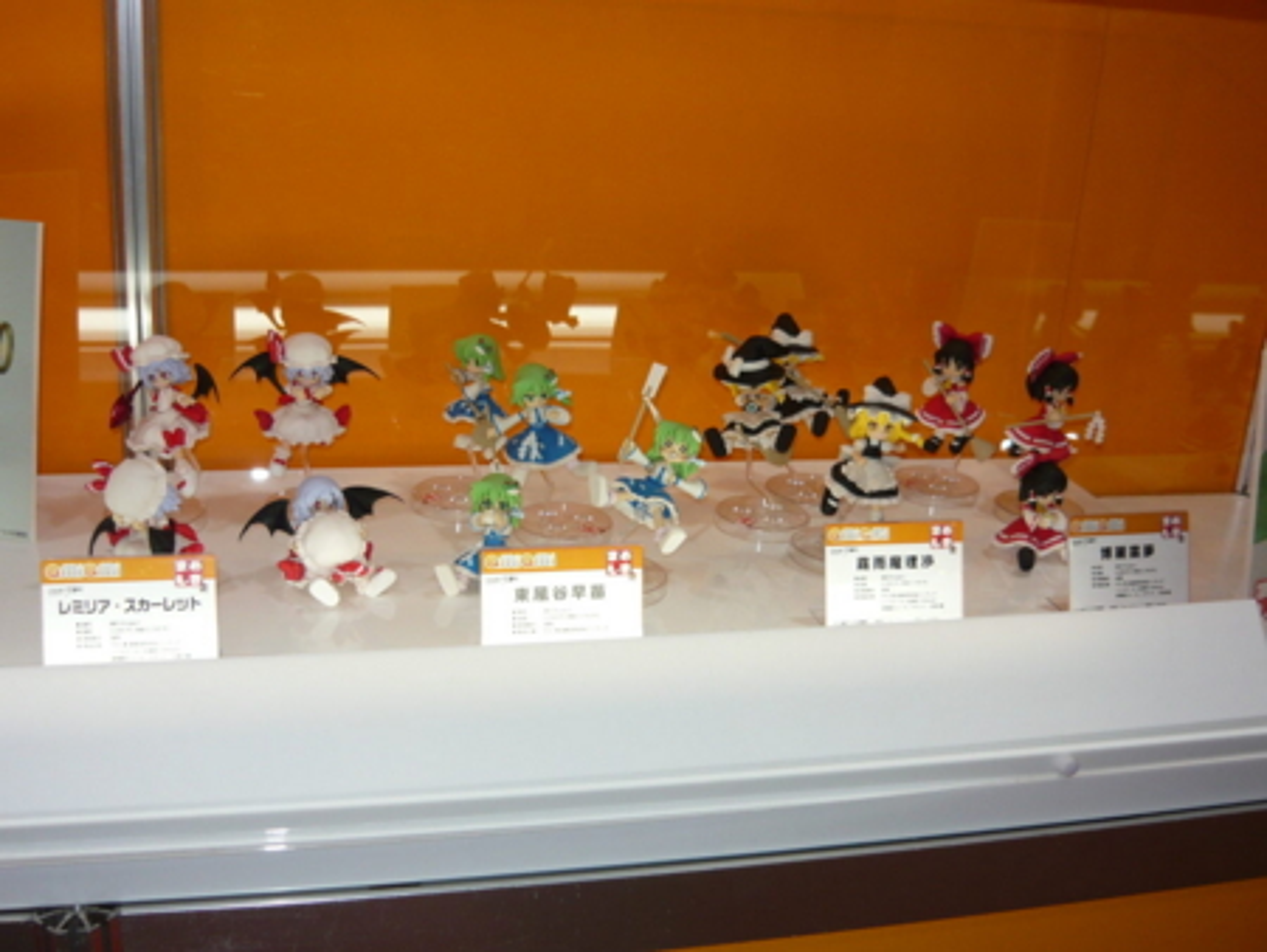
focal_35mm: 38
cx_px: 634
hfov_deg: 49.0
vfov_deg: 37.8
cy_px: 476
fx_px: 1392
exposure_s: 1/160
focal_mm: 5.5
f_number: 2.8
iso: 100
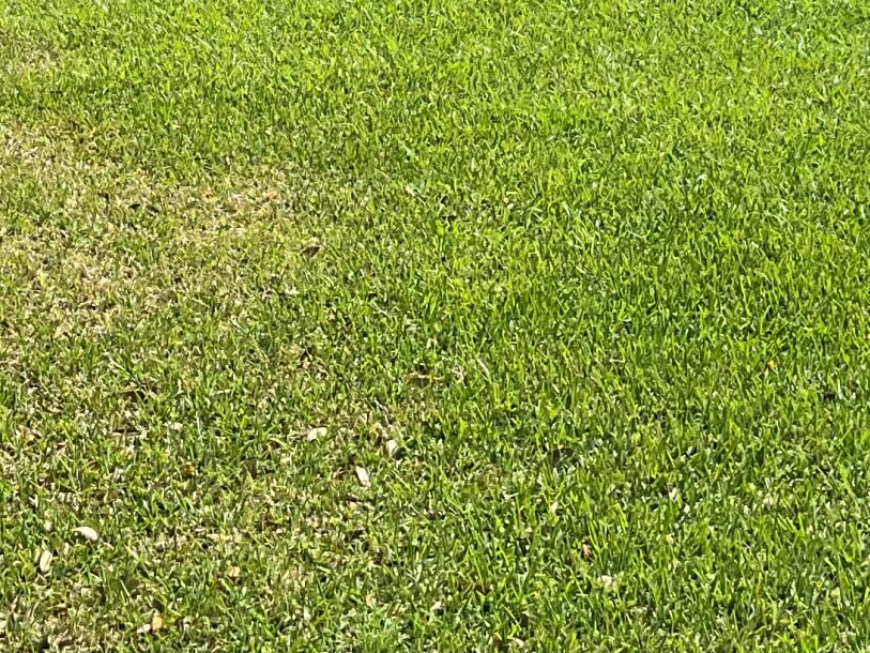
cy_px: -338
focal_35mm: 107
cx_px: 336
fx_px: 2690
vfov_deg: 13.1
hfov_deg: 18.4
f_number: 1.8
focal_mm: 3
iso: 16
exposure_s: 1/1221
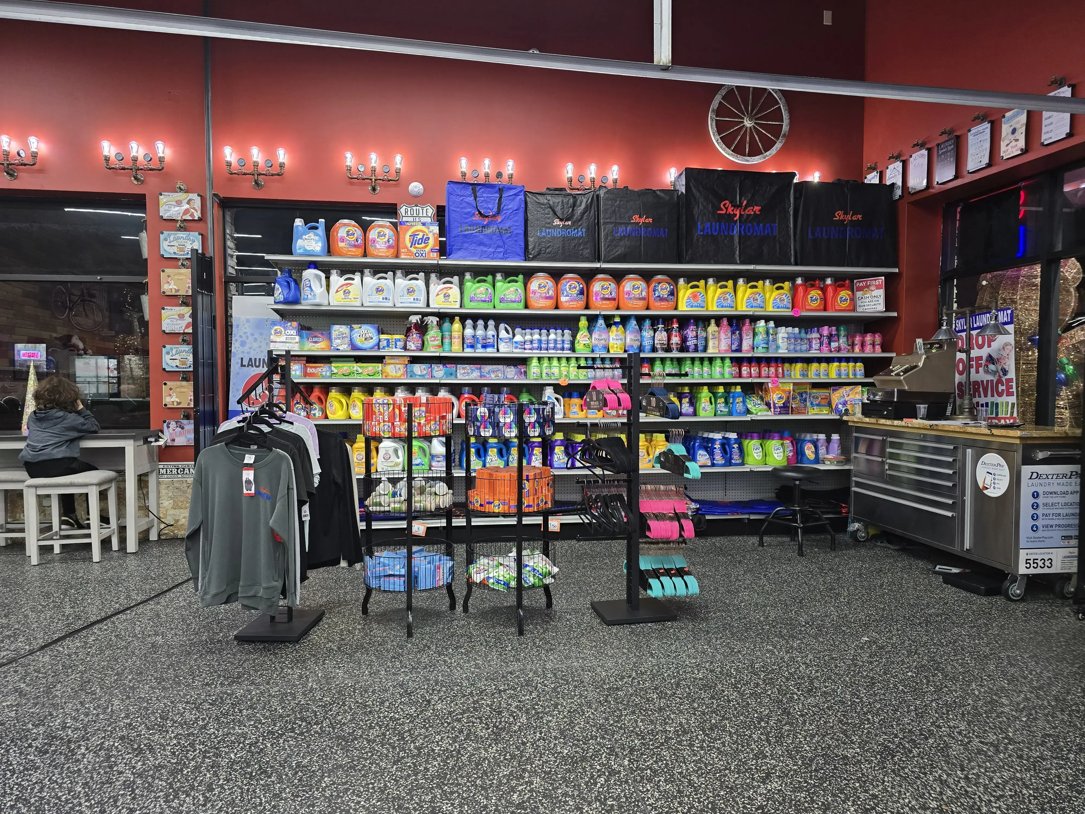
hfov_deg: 73.9
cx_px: 542
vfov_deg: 58.9
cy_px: 407
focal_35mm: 23
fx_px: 721
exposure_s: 1/120
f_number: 1.7
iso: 400
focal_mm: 6.3
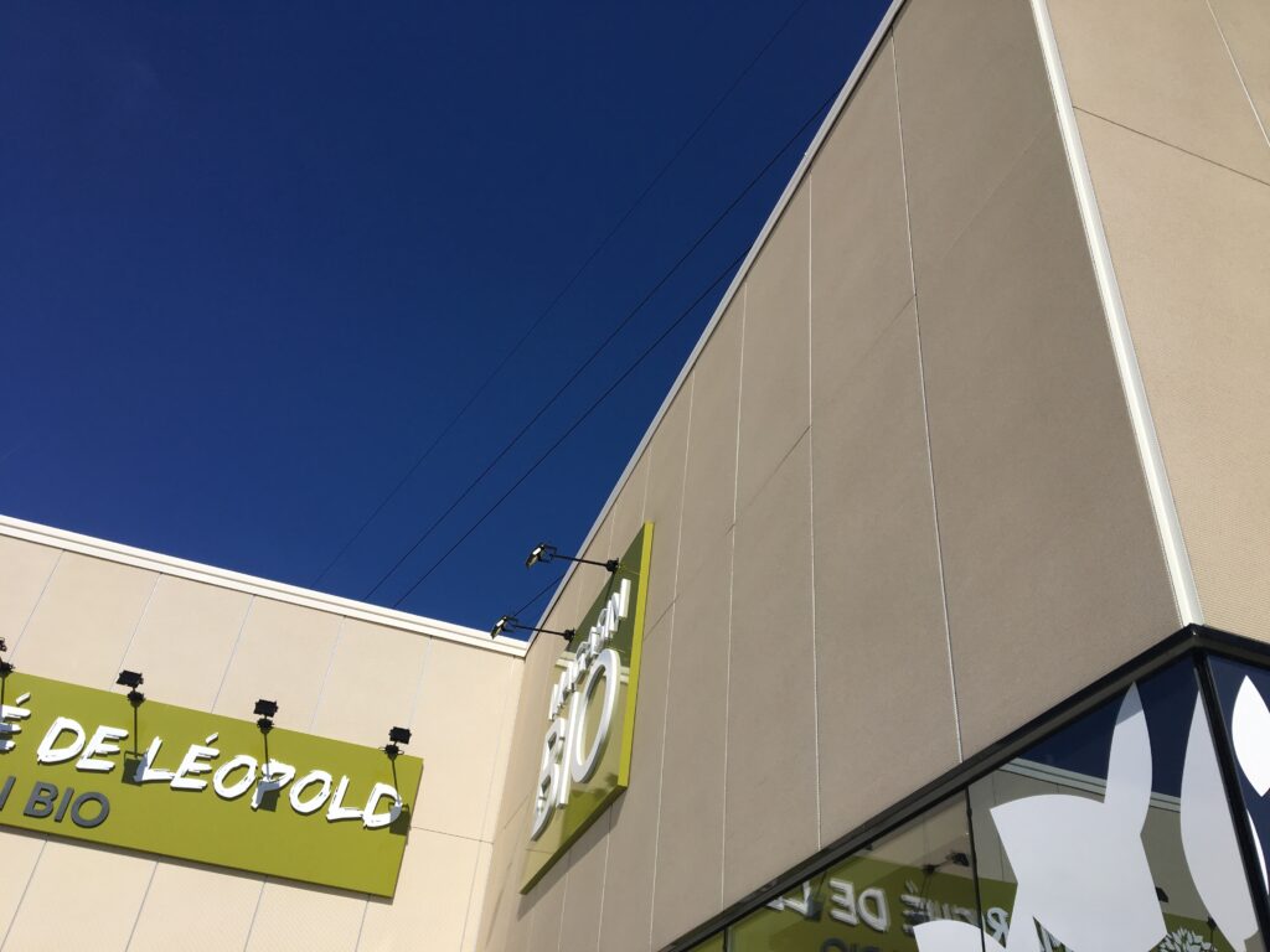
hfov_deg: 61.7
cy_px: 476
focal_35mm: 29
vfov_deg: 48.2
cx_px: 635
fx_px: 1064
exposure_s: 1/3205
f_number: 2.2
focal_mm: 4.15
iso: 25
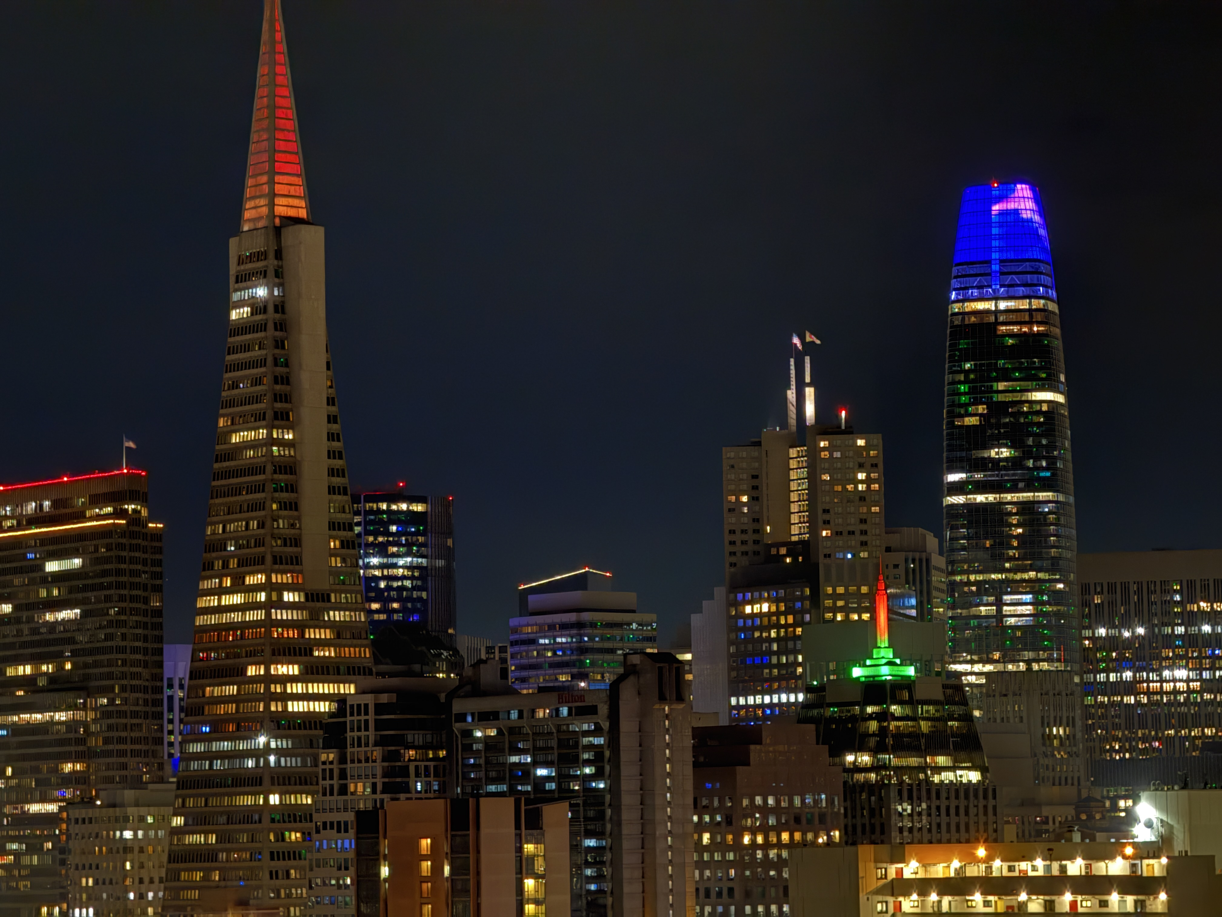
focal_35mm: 120
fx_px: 4236
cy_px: 458
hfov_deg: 16.4
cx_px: 611
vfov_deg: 12.3
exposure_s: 1/4
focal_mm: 15.66
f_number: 2.8
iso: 1600
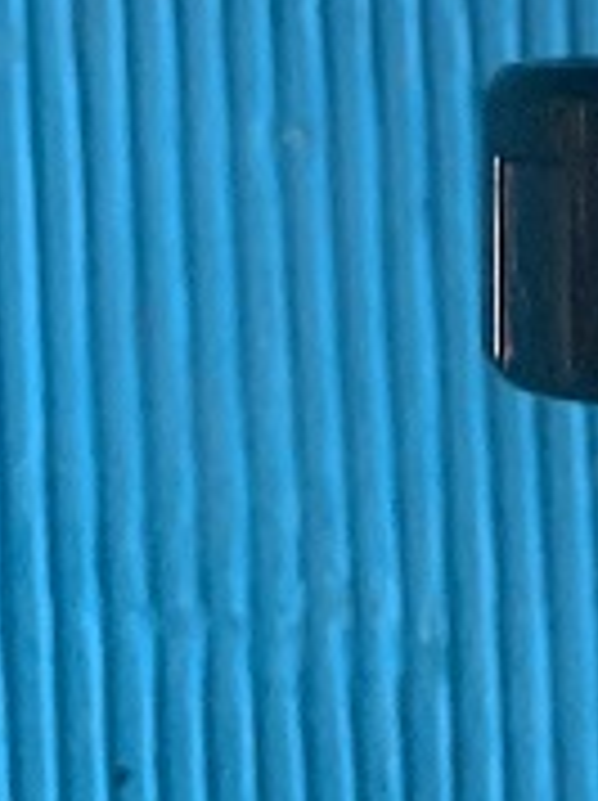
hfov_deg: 12.2
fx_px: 2725
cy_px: -902
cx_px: 740
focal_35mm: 118
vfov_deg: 13.7
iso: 320
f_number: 1.8
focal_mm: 4.25
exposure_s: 1/60
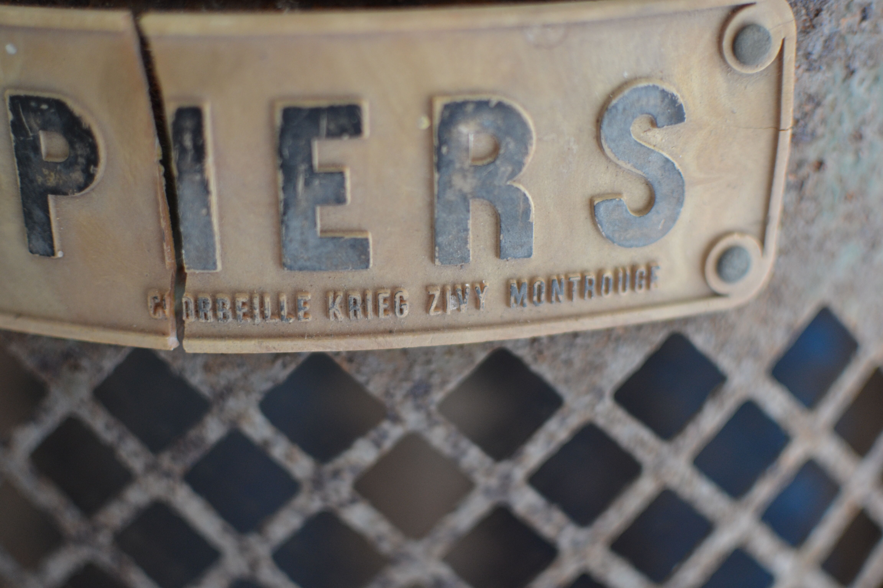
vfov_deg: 25.8
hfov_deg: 37.9
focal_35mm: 52
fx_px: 1288
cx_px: 442
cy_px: 294
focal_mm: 35
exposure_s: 1/60
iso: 560
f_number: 1.8
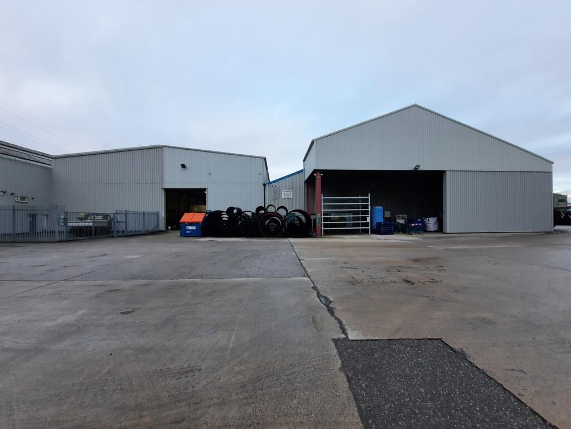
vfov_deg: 89.9
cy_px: 214
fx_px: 214
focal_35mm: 13
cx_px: 286
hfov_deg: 106.2
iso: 50
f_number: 2.2
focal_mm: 1.74
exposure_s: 1/50
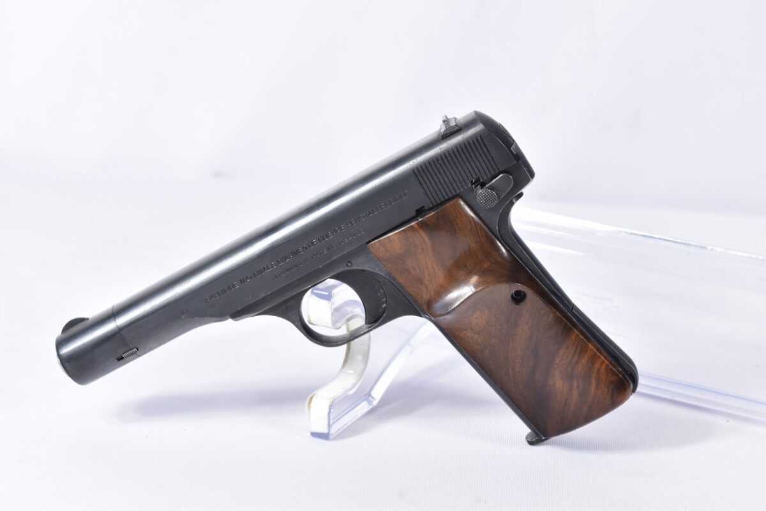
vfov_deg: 16.6
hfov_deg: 24.6
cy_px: 256
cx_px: 383
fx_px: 1755
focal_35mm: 82
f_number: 5.6
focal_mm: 55
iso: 640
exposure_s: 1/30
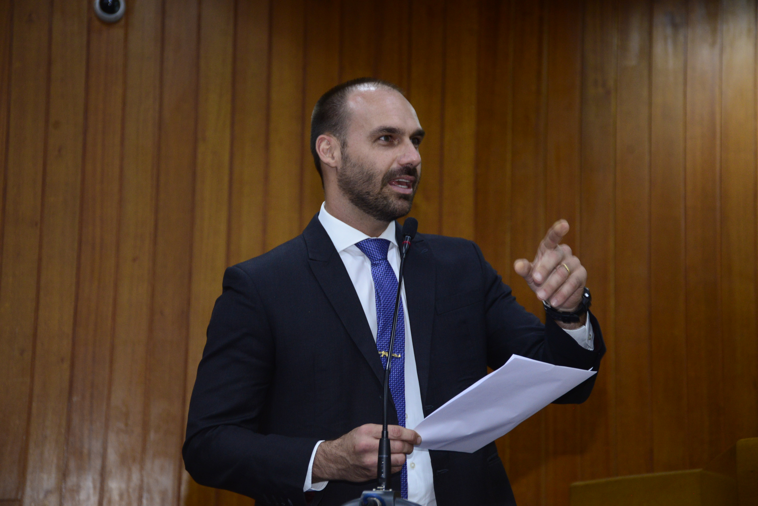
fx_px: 1896
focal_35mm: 90
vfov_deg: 15.2
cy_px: 253
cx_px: 379
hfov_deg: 22.6
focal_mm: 90
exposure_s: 1/80
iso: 2500
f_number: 5.6
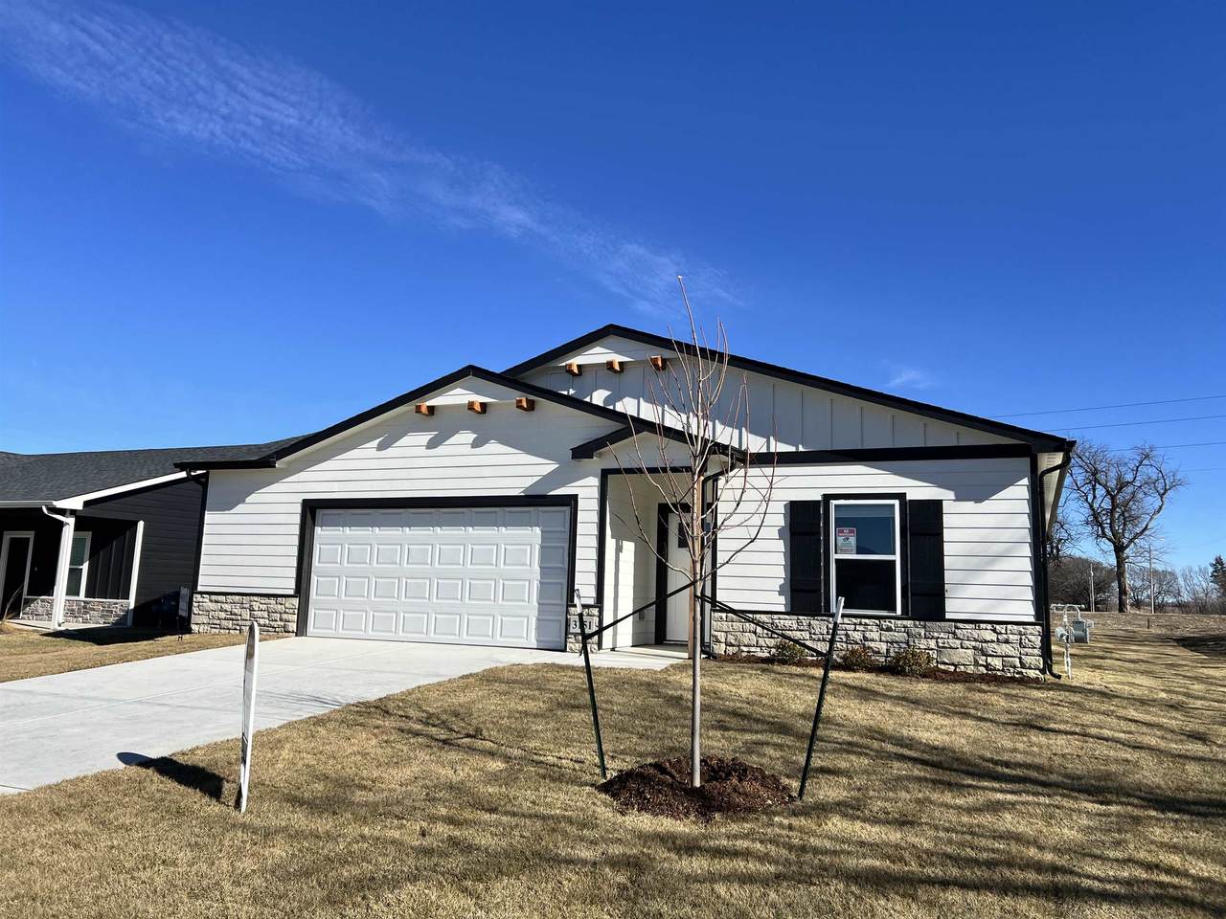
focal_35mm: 26
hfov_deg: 67.3
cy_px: 460
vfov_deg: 53.1
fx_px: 921
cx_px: 613
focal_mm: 5.7
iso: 50
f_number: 1.5
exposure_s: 1/5076
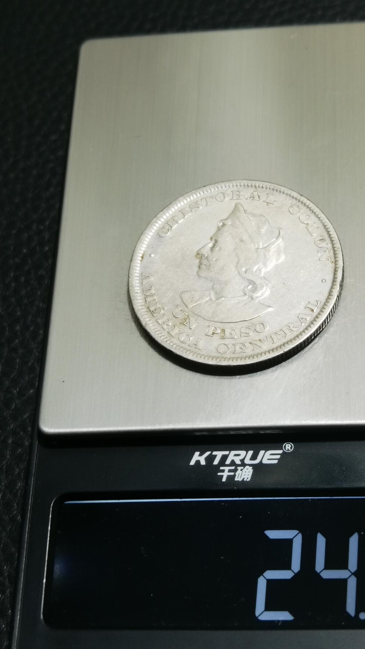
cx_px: 237
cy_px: 325
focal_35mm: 68
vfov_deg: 31.0
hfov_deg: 17.7
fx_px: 1170
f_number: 1.9
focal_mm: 6.67
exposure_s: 1/100
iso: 100
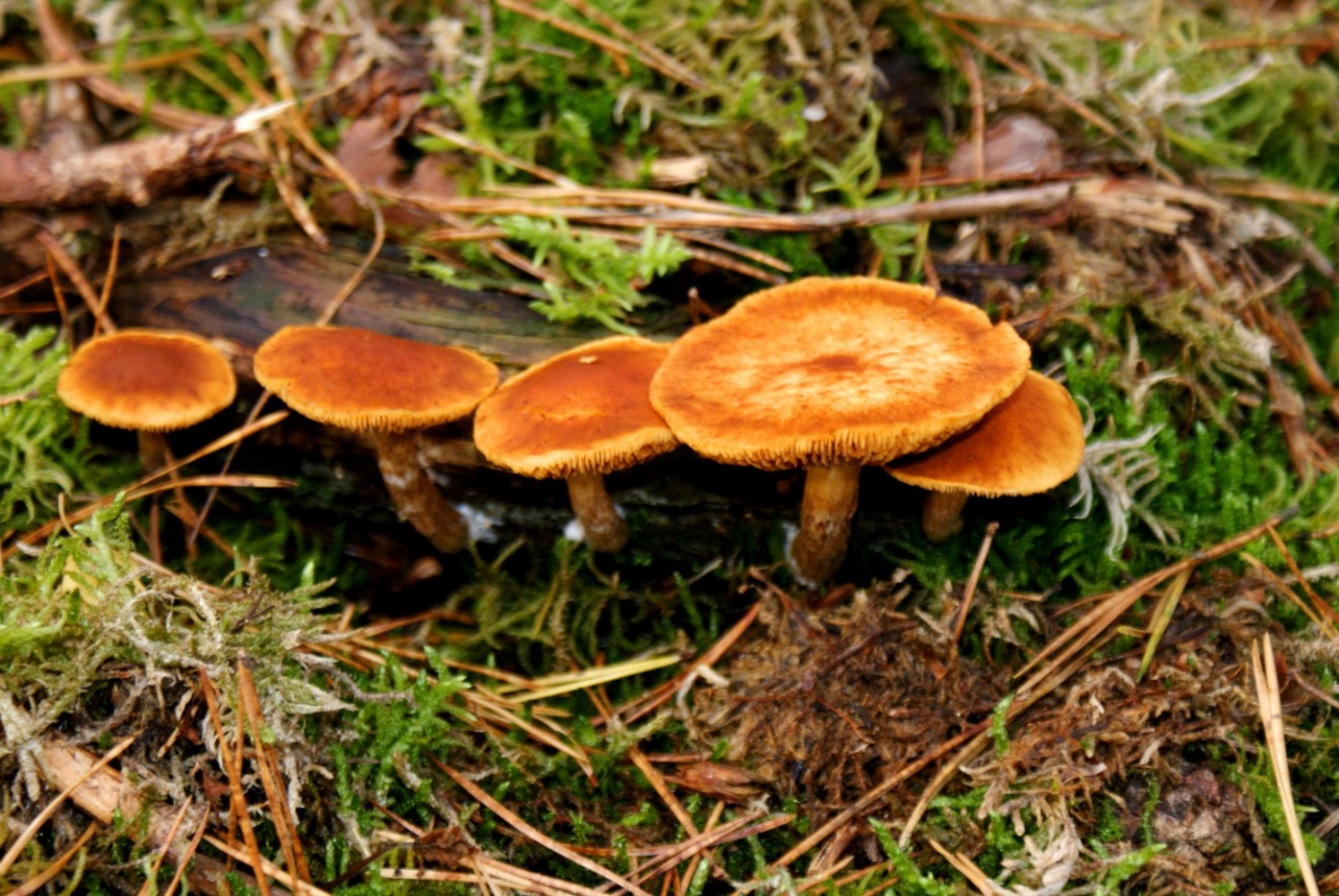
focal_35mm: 105
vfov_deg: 13.1
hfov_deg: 19.4
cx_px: 670
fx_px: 3910
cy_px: 448
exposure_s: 1/125
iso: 400
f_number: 5.6
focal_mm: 70
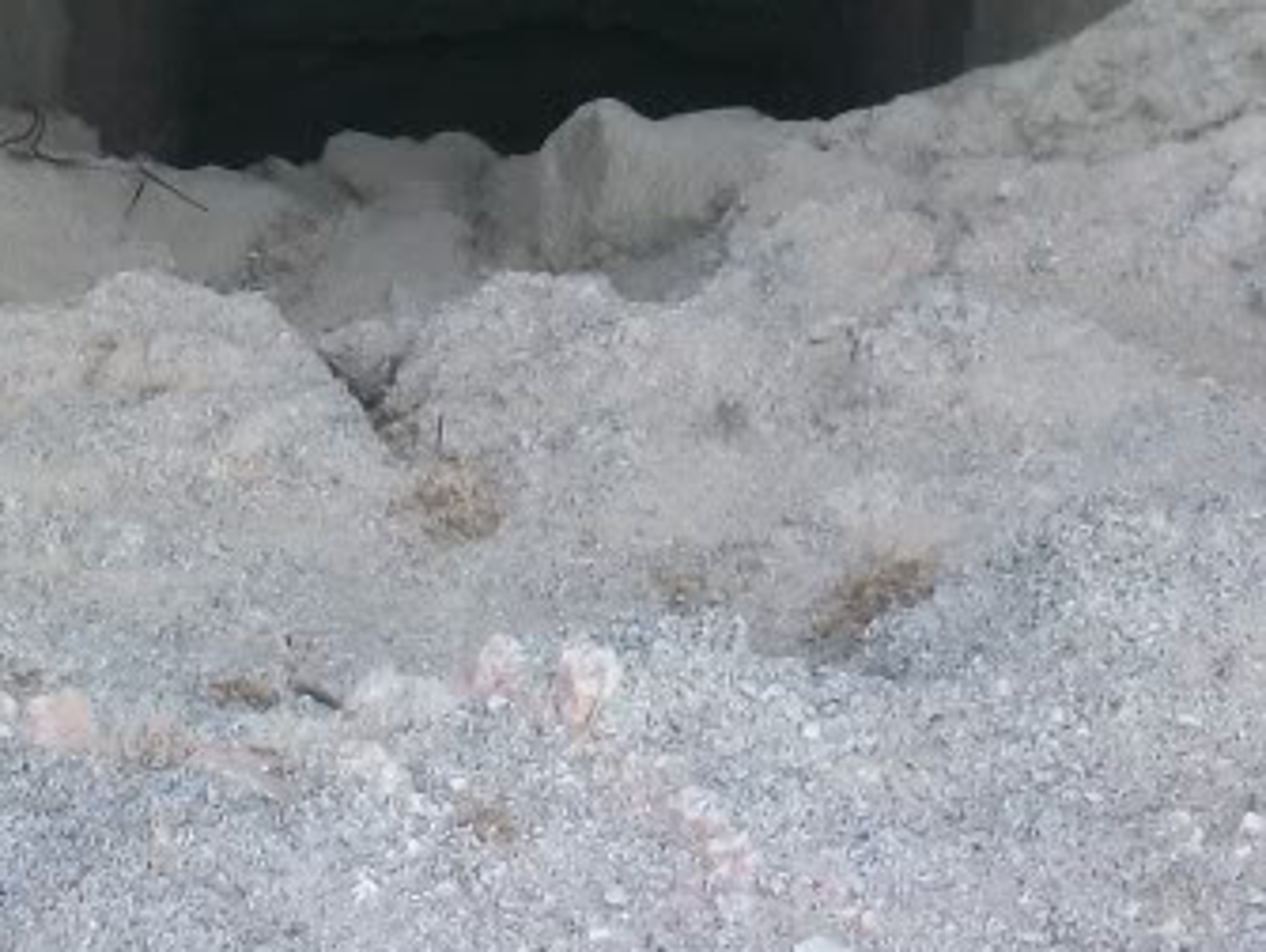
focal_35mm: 116
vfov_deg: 12.3
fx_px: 4247
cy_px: -393
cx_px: 389
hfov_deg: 16.9
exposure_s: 1/160
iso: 80
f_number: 4.5
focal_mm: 6.3
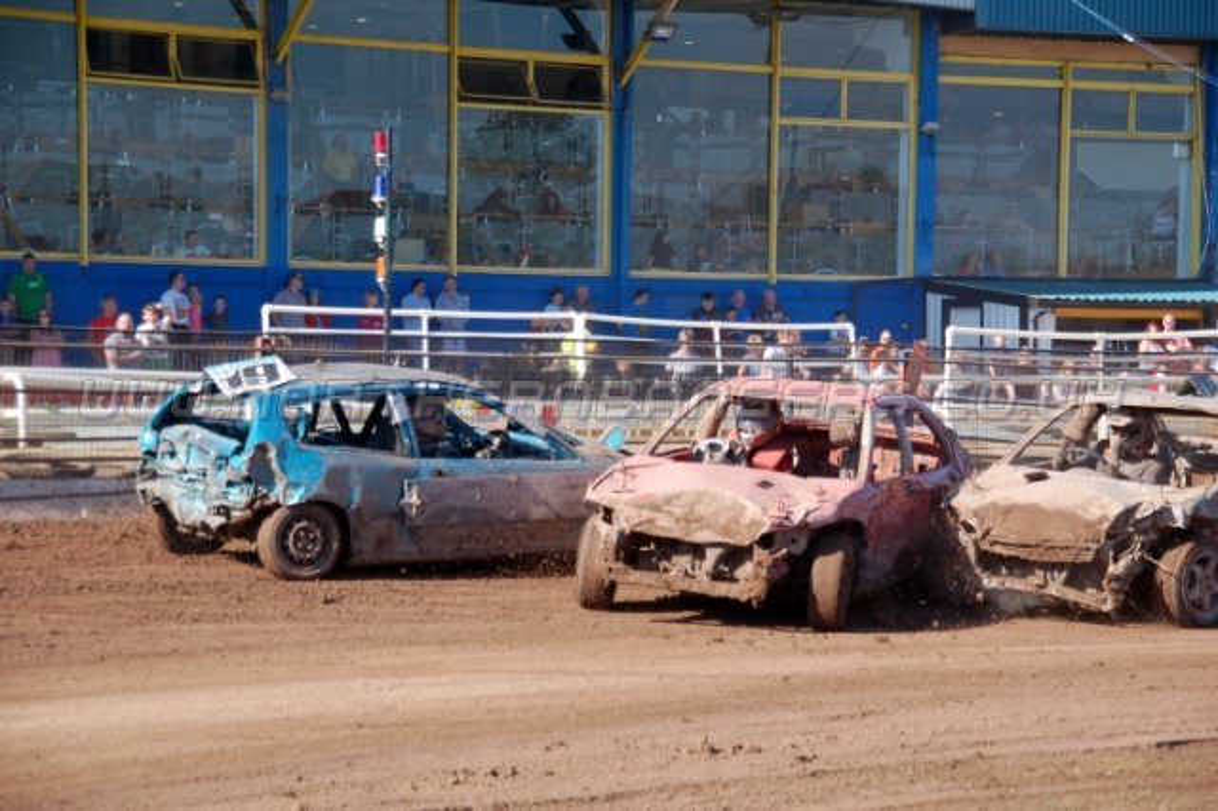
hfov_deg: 20.9
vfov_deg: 14.0
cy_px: 406
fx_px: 3297
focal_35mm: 98
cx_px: 609
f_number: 5.3
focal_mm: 65
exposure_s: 1/800
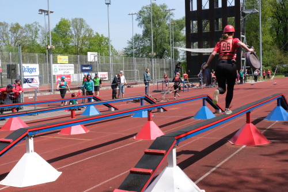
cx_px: 144
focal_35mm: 44
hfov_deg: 44.5
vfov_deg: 30.5
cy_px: 96
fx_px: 352
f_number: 16
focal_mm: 29.3
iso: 500
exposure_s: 1/180
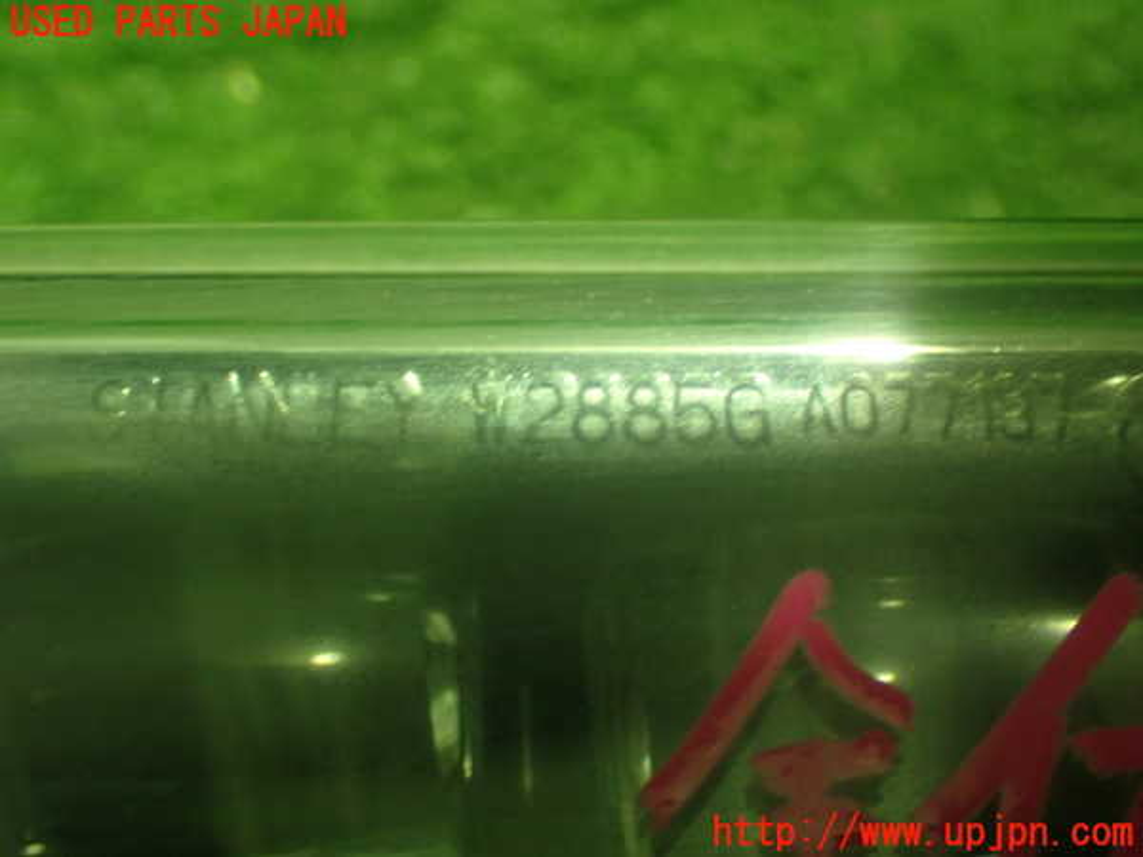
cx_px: 572
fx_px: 1651
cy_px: 428
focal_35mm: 50
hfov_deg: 38.2
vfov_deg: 29.1
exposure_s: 1/20
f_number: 3.2
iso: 800
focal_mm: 9.01
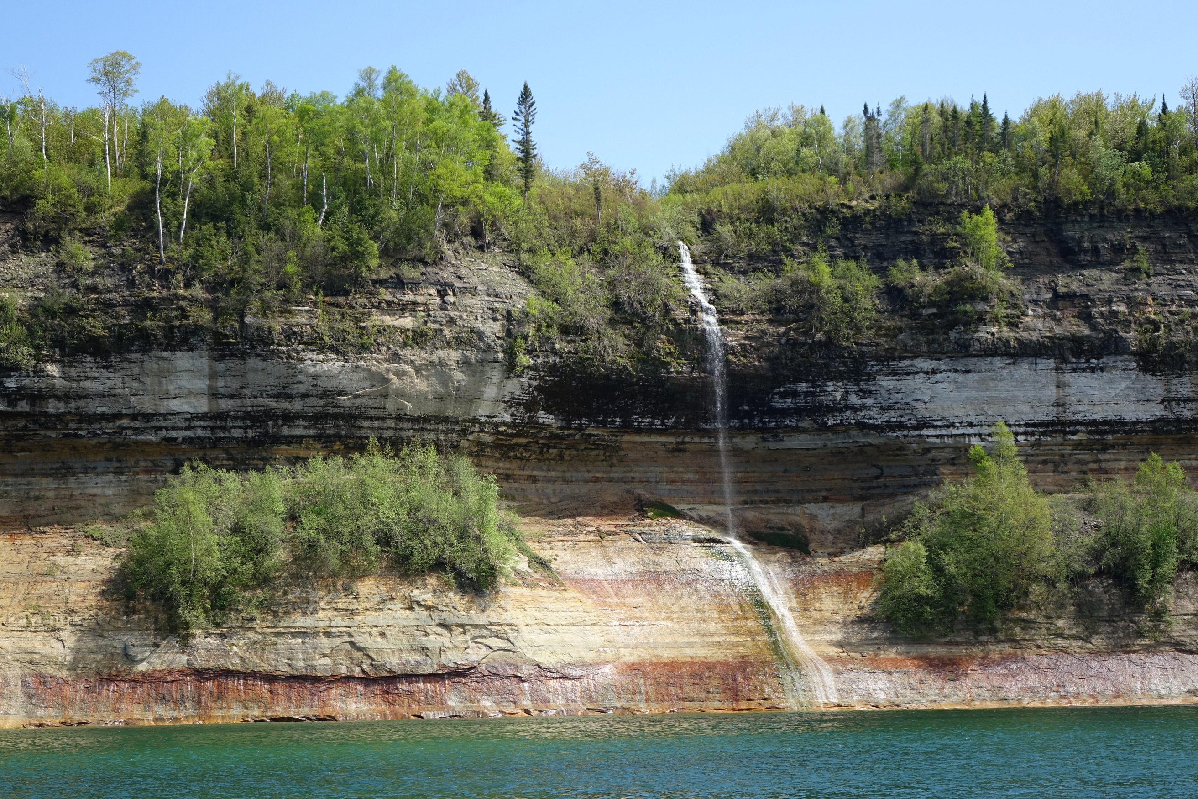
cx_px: 591
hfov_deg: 27.3
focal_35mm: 74
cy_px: 402
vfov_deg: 18.4
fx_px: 2462
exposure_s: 1/640
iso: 125
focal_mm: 26.18
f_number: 4
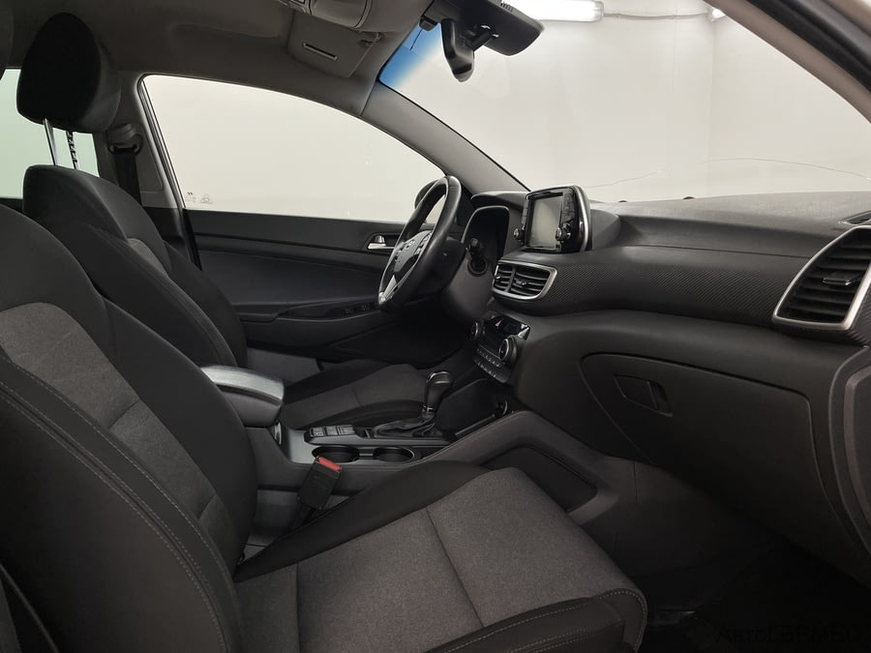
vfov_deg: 53.1
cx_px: 436
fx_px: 654
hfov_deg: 67.3
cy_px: 326
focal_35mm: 26
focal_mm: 4.2
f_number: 1.6
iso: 80
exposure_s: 1/100
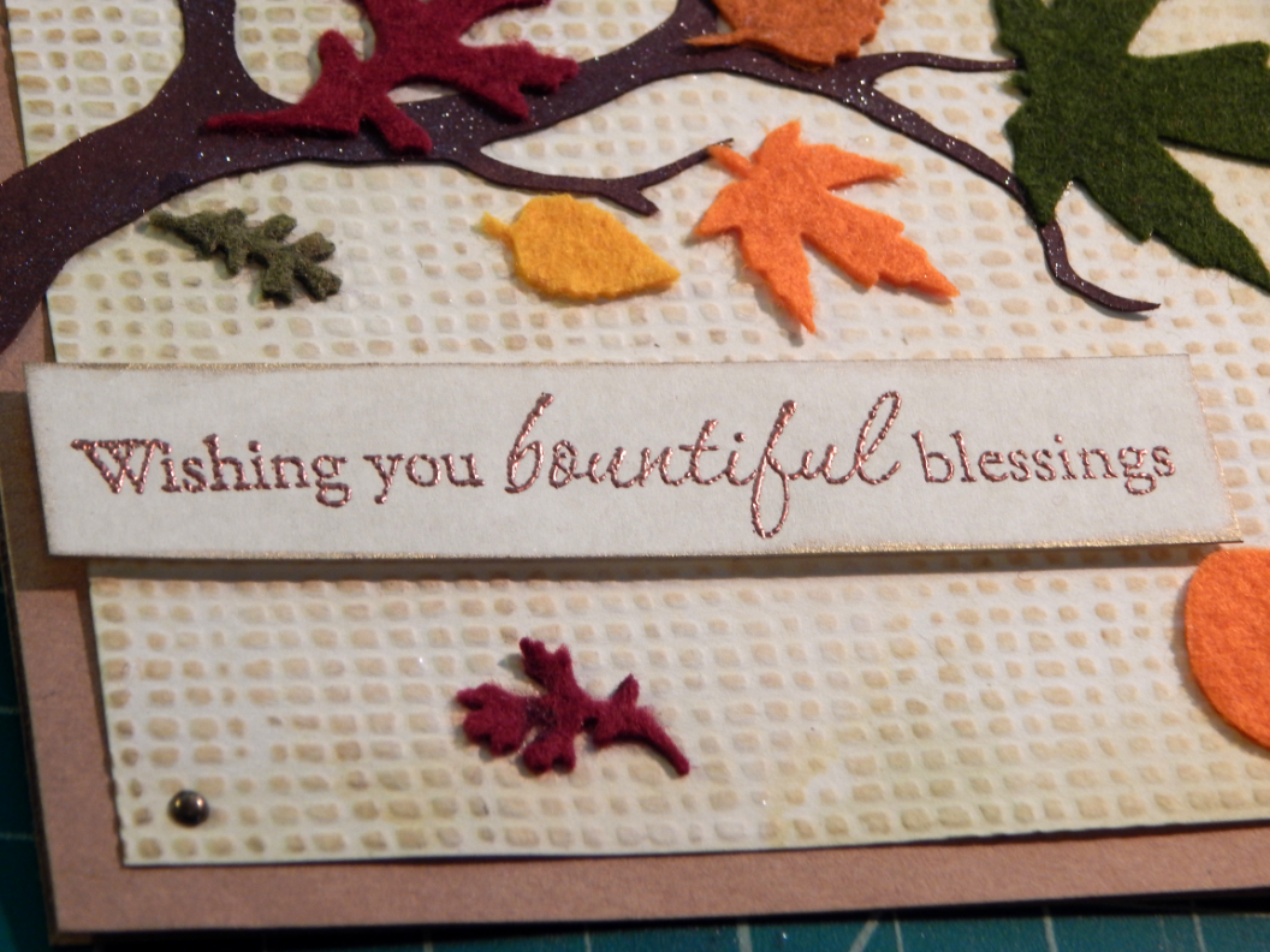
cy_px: 476
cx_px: 635
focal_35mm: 131
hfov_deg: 15.1
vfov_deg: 11.3
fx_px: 4806
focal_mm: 23.4
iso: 180
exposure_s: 1/30
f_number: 4.8
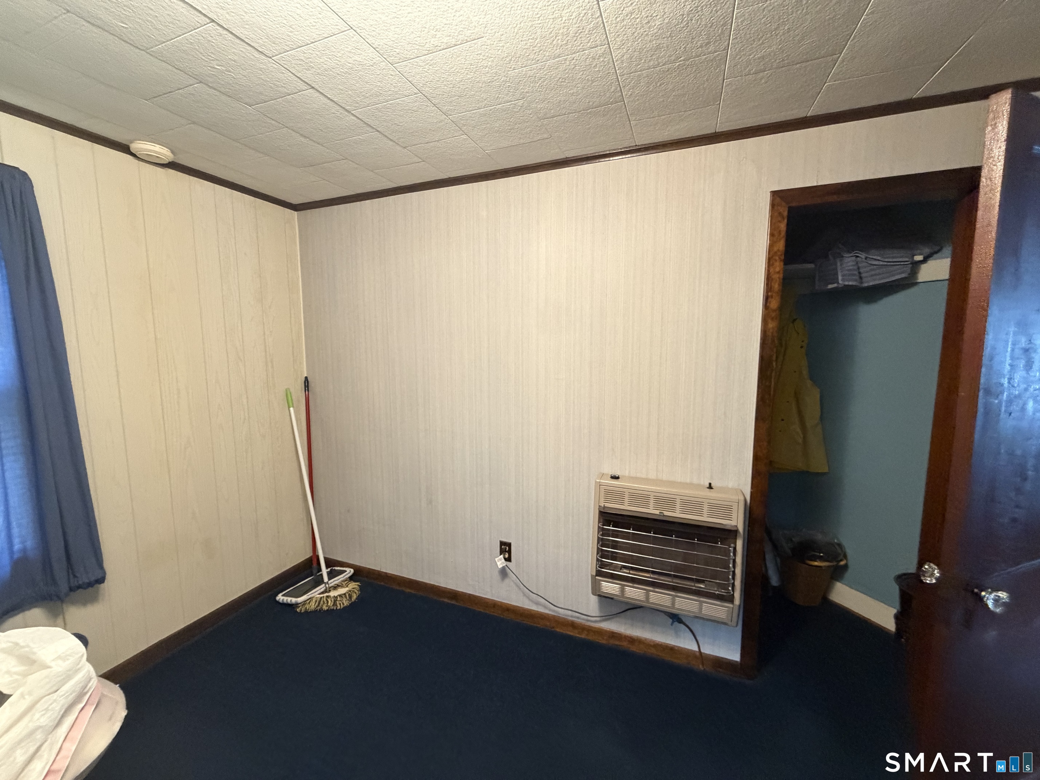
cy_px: 390
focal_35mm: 14
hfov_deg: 102.1
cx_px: 520
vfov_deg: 85.7
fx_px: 421
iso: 500
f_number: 2.2
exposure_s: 1/60
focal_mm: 2.22
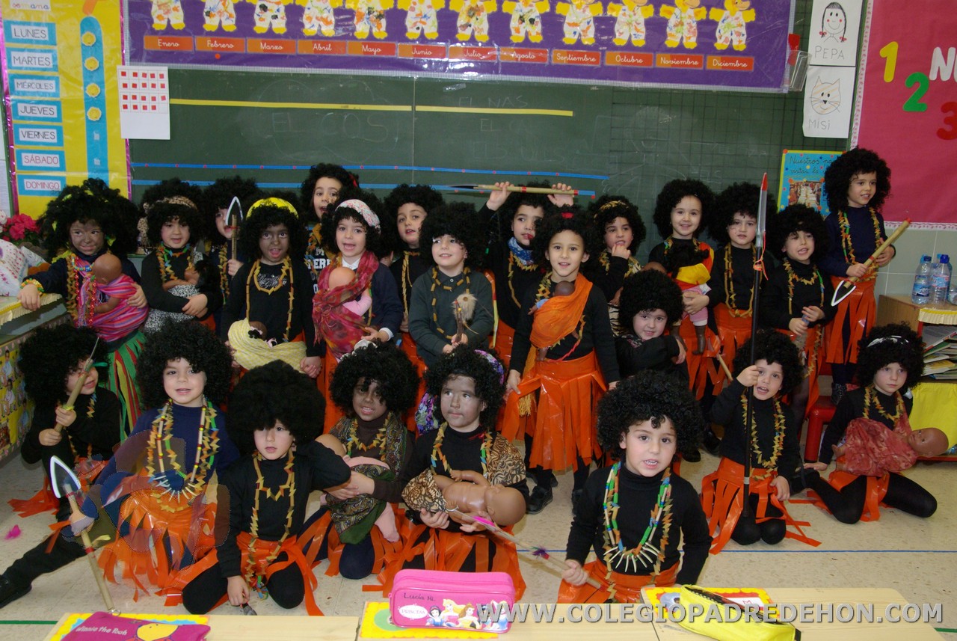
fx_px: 838
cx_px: 478
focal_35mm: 32
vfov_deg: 41.8
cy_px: 320
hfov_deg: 59.4
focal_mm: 21
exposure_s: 1/20
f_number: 9.5
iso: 800
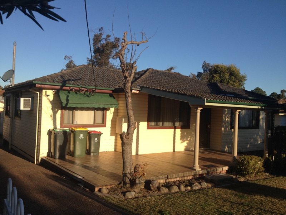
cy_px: 108
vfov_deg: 42.9
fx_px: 273
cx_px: 143
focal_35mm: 33
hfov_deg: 55.4
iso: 50
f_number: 2.4
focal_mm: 4.12
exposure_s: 1/1232
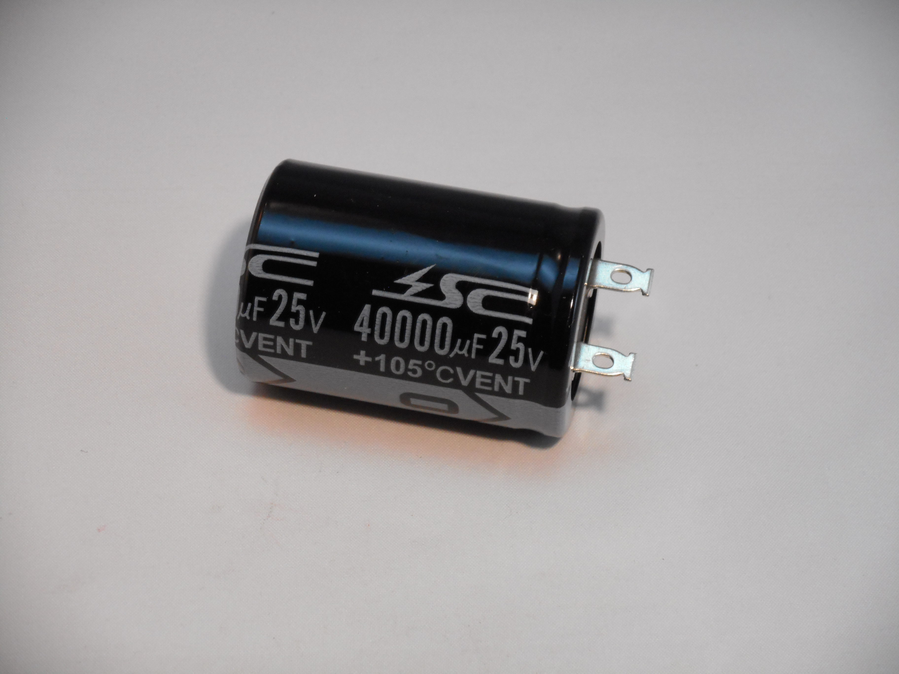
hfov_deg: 16.8
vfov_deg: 12.7
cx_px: 450
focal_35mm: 117
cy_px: 337
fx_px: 3039
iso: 400
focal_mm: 20.9
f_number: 5.9
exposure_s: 1/60
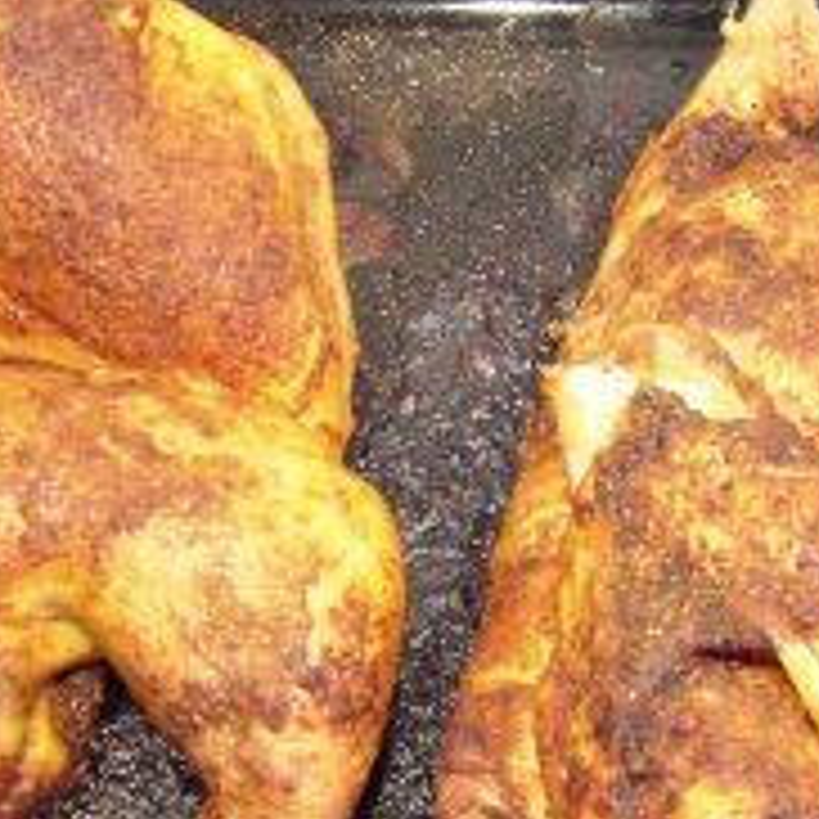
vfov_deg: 22.7
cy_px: 500
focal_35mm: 76
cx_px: 454
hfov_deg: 22.8
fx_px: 2034
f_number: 2.8
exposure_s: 1/11
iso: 200
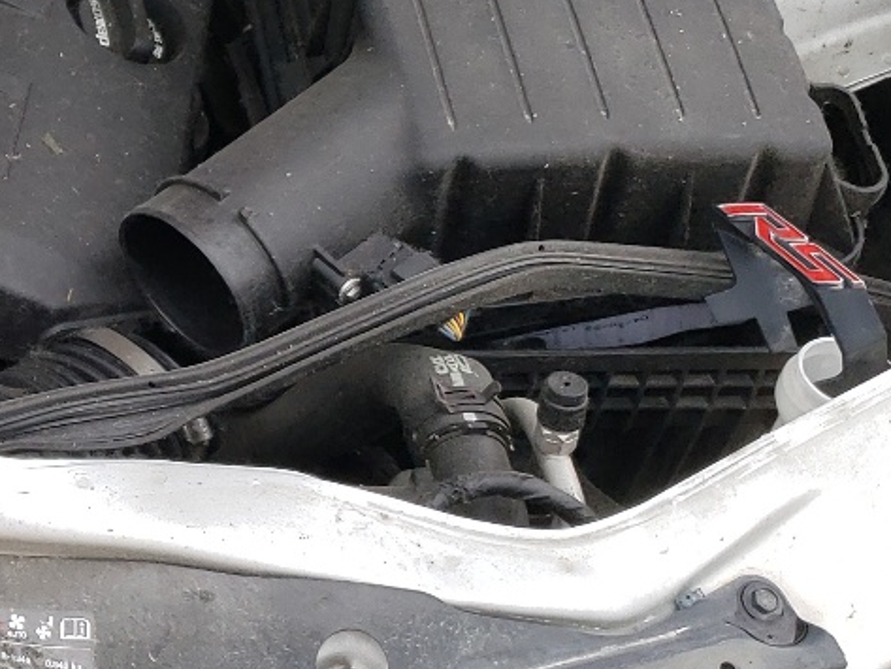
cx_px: -339
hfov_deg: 20.0
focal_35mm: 88
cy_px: 170
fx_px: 2266
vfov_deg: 16.7
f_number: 1.5
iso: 50
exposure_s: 1/500
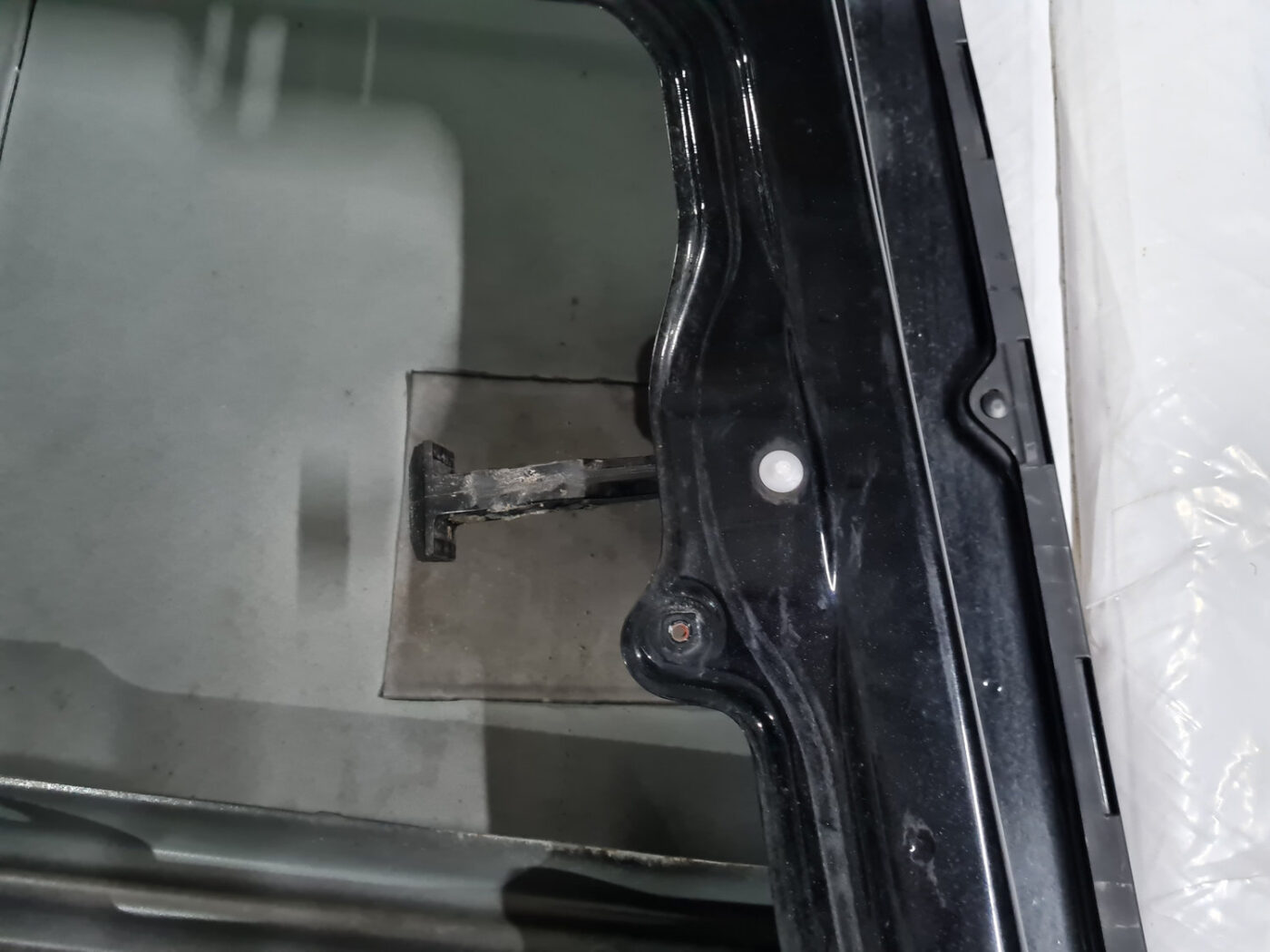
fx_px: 954
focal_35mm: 26
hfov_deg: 67.3
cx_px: 635
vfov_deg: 53.1
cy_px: 476
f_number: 1.8
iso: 800
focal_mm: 5.4
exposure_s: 1/25
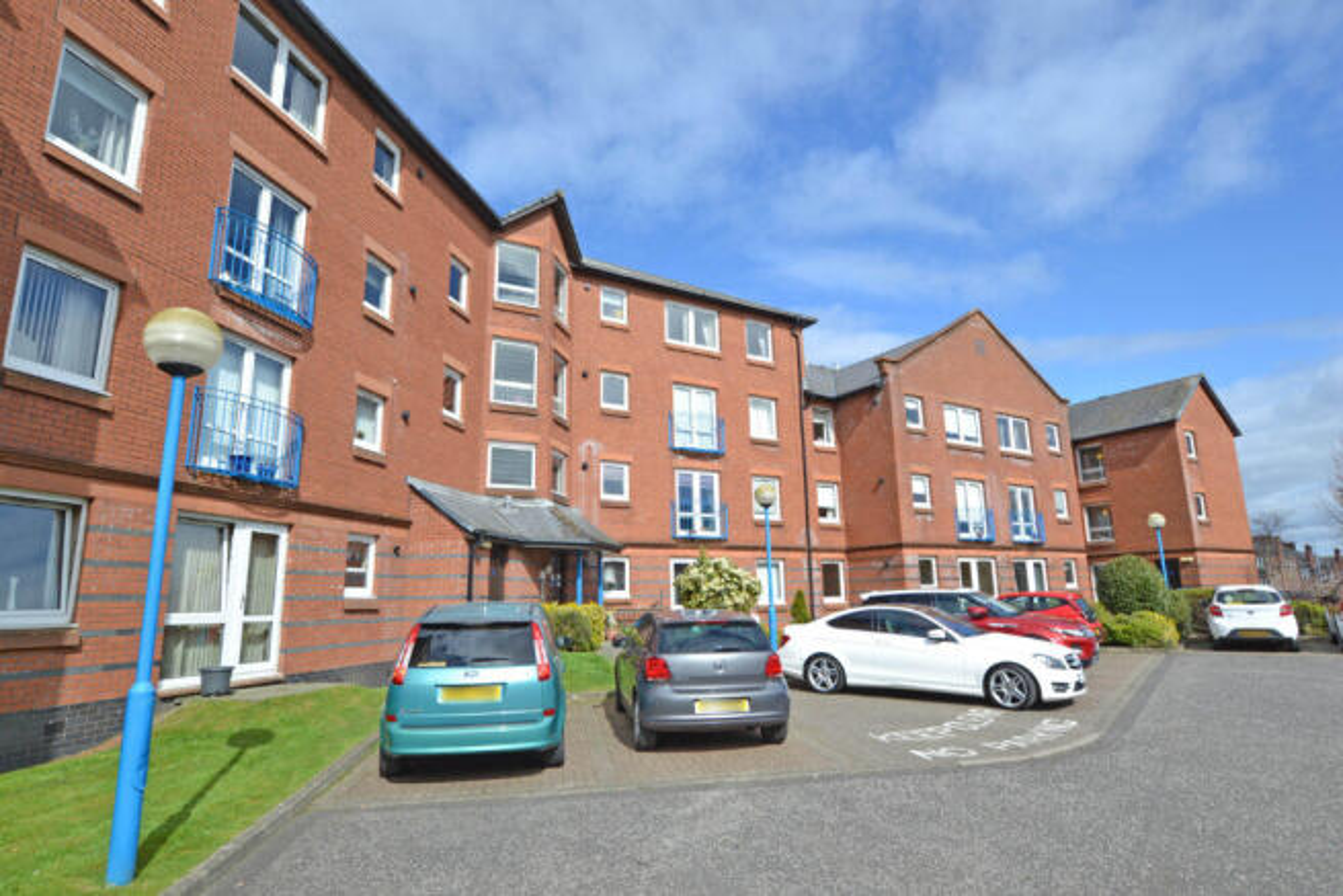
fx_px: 728
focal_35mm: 20
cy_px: 448
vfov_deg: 63.2
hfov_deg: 85.4
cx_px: 672
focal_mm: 13
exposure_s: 1/160
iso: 100
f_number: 8
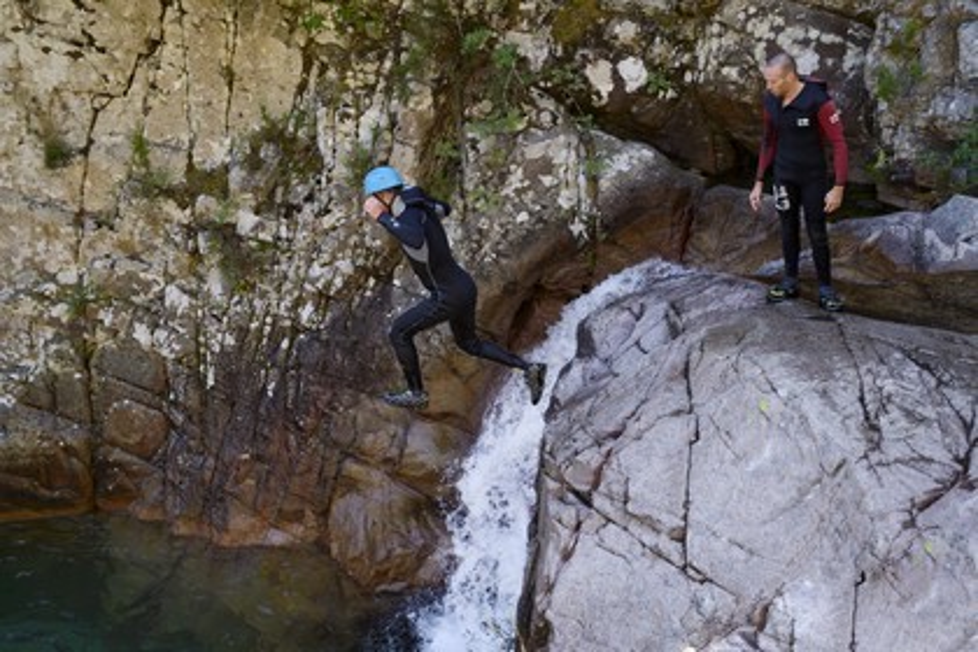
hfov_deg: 50.7
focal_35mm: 38
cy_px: 326
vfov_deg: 35.1
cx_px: 489
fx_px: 1032
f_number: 3.2
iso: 200
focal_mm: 38
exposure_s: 1/320
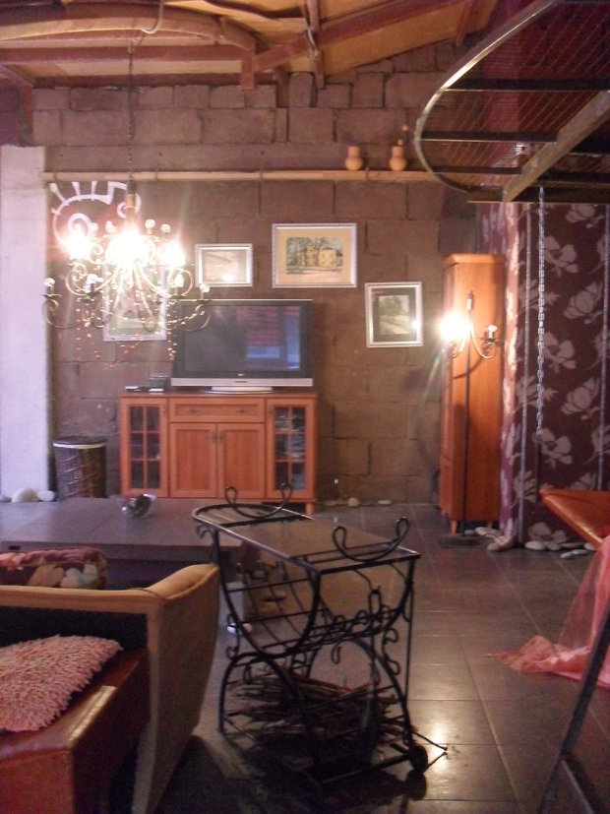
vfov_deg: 49.0
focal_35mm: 38
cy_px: 407
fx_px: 893
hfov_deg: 37.7
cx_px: 305
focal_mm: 6.3
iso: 400
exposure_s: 1/10
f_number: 2.8
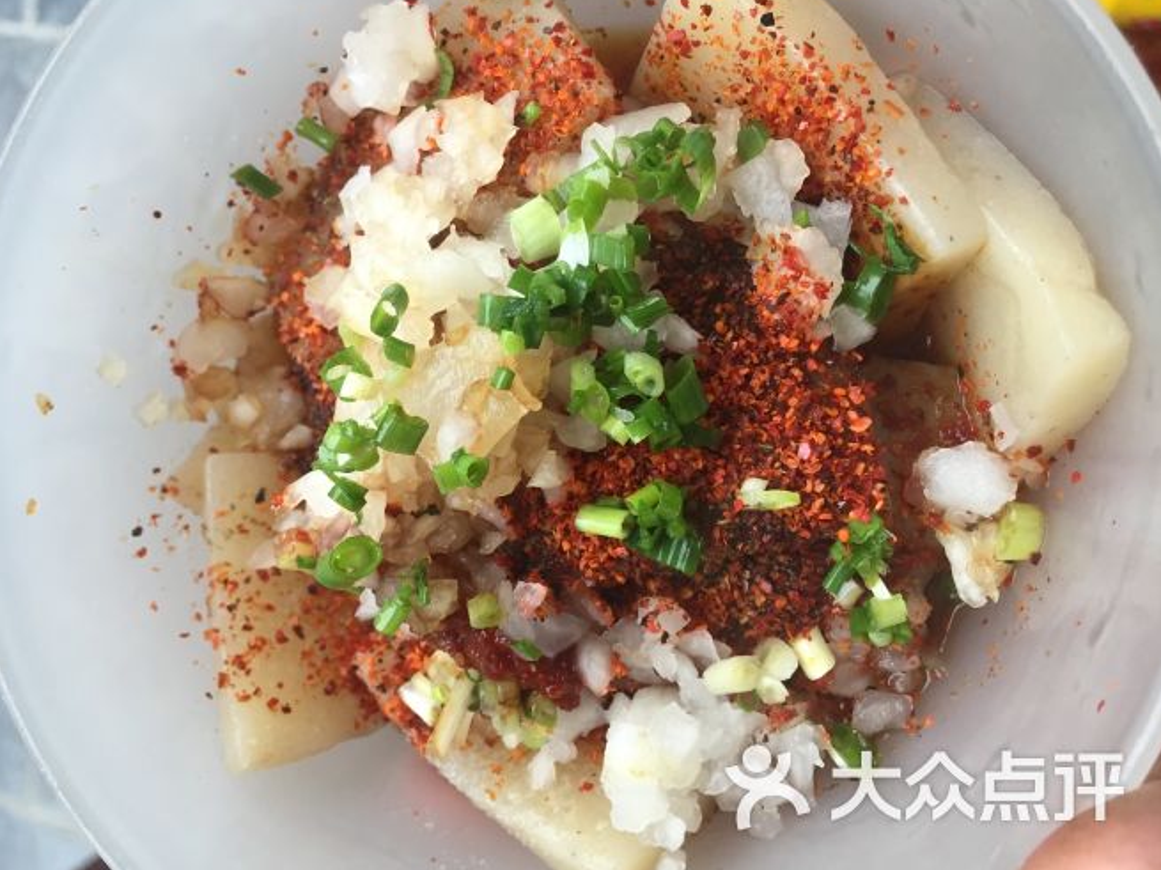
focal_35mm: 31
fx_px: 1040
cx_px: 549
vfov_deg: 45.4
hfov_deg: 58.3
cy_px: 414
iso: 40
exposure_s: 1/30
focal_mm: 4.15
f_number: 2.2
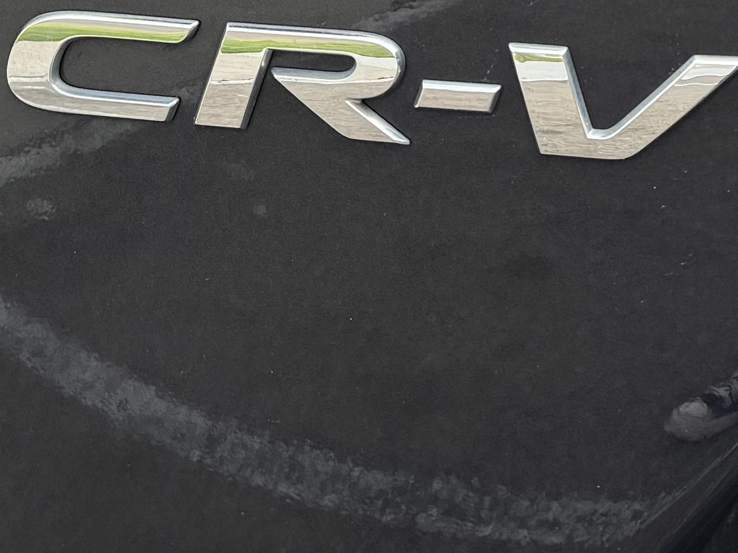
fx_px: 2281
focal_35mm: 107
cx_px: 349
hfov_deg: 18.4
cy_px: -308
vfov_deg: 13.0
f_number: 1.78
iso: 80
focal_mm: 6.76
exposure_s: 1/952
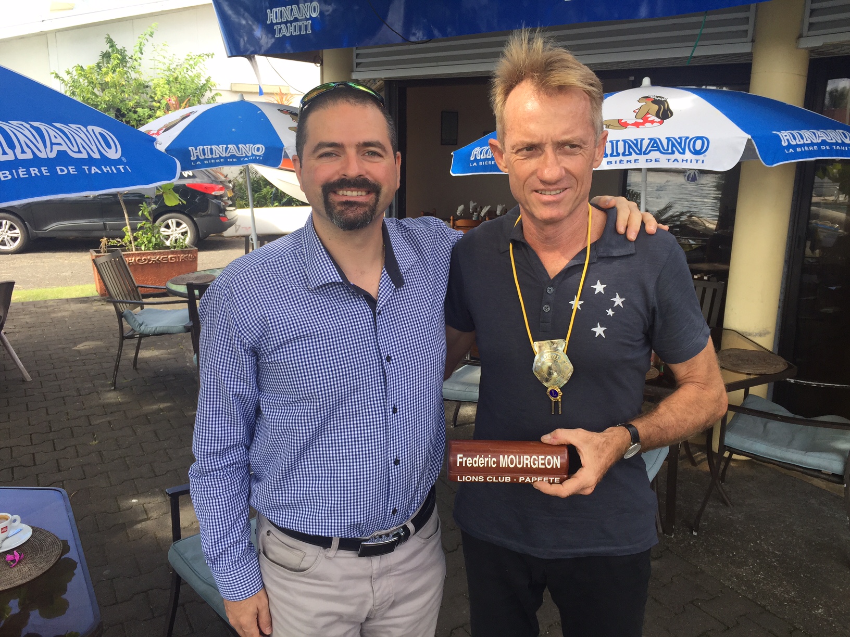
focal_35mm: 29
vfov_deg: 48.2
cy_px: 318
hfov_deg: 61.7
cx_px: 425
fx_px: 712
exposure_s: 1/319
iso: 32
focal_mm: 4.15
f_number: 2.2
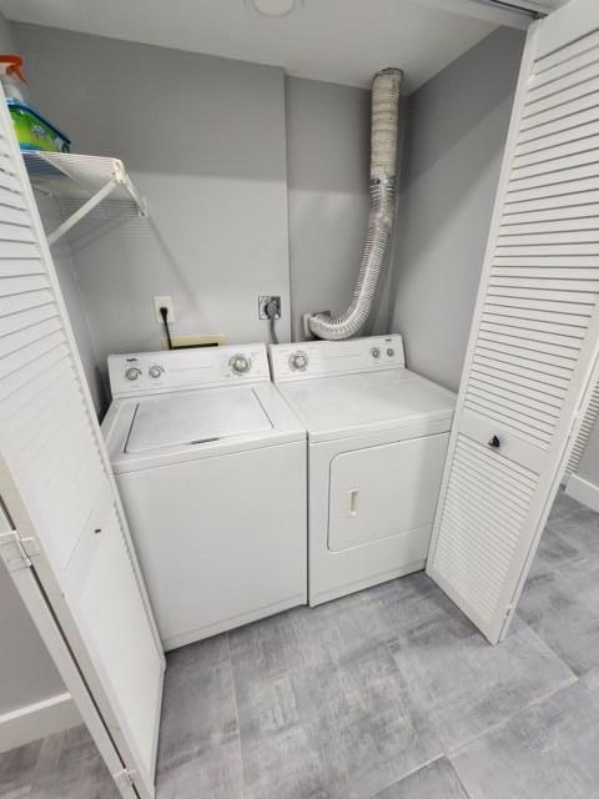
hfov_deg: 89.9
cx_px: 300
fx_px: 300
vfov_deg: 106.2
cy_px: 400
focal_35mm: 13
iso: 250
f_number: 2.2
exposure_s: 1/60
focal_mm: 2.2
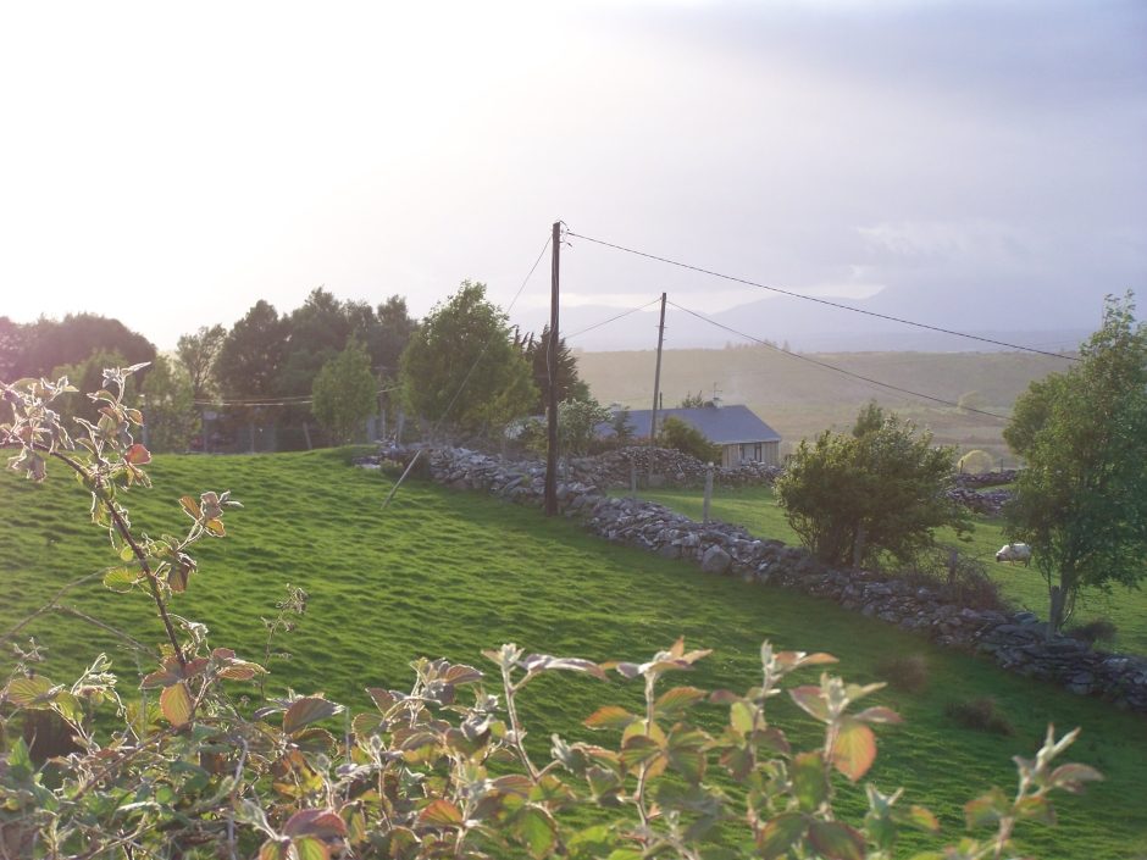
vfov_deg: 18.0
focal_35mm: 82
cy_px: 430
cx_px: 574
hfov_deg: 23.8
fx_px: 2717
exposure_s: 1/125
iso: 64
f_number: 3.2
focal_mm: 13.7
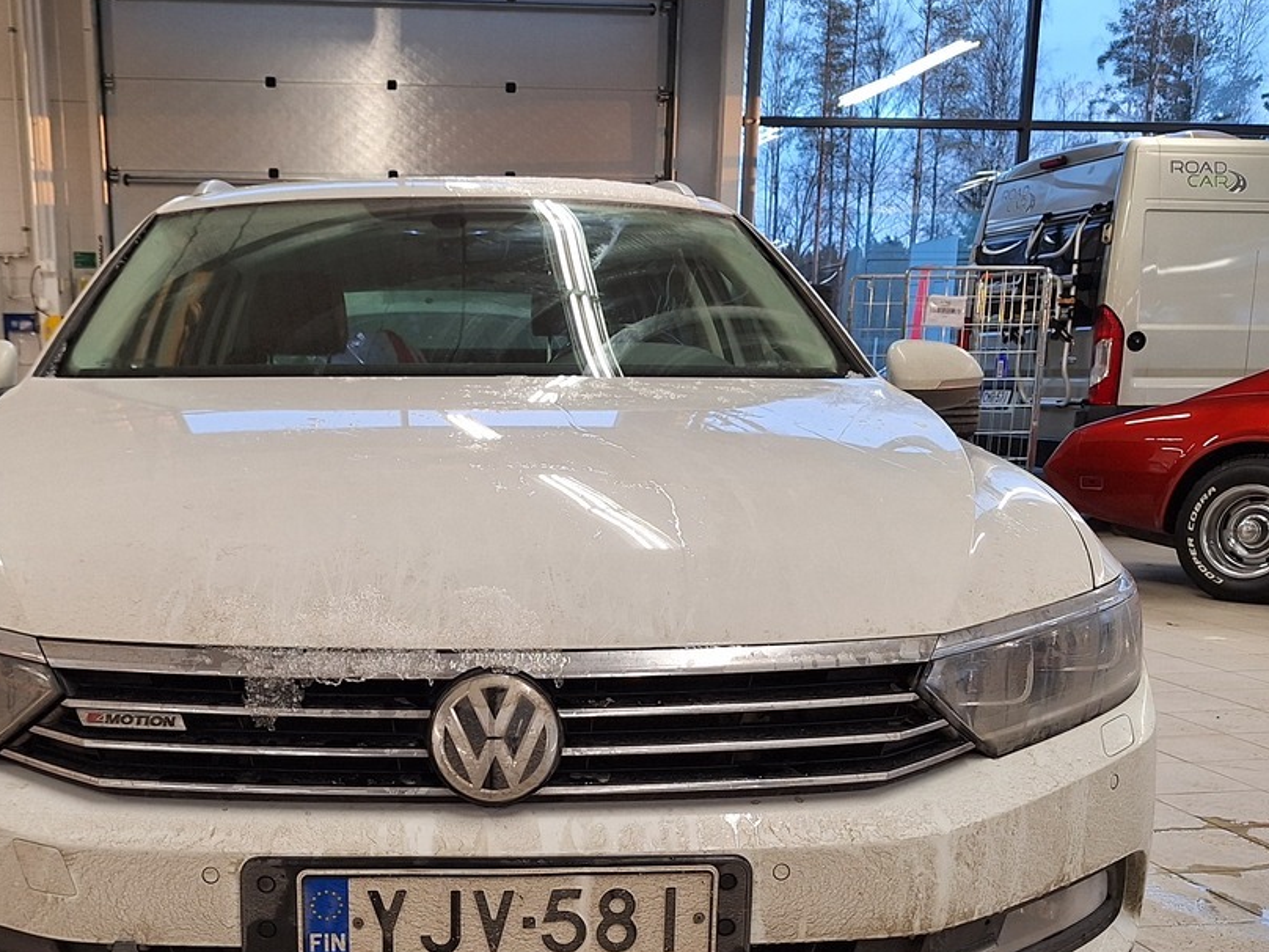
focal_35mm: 41
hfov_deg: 45.2
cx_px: 444
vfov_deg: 34.0
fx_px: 1503
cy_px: 767
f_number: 1.8
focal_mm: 5.54
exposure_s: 1/60
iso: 50
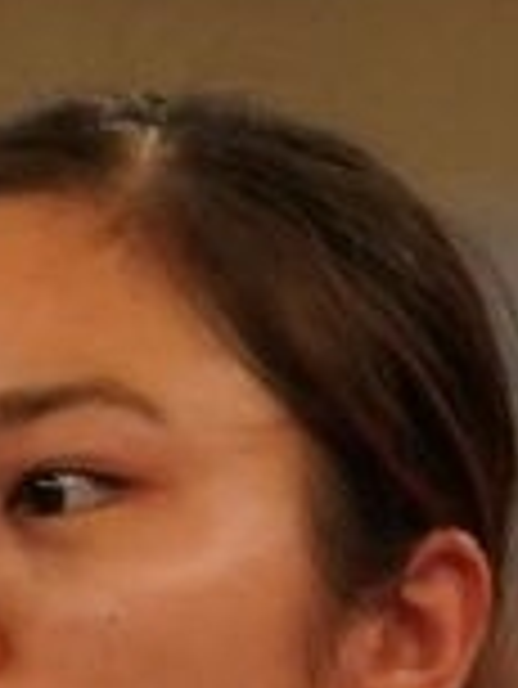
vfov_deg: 0.6
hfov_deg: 0.4
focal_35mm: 3356
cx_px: -1041
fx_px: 66867
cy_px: 2145
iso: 1250
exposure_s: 1/1000
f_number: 2.8
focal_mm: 198
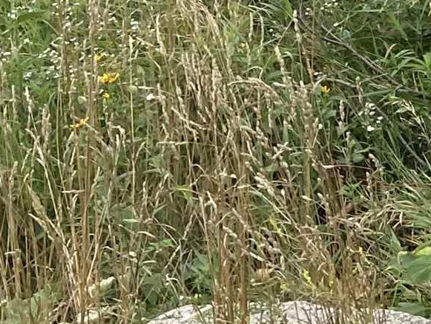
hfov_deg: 11.1
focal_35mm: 148
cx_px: 1041
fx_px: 1843
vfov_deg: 9.4
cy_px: -323
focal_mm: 3.99
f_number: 1.8
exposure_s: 1/1656
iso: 20
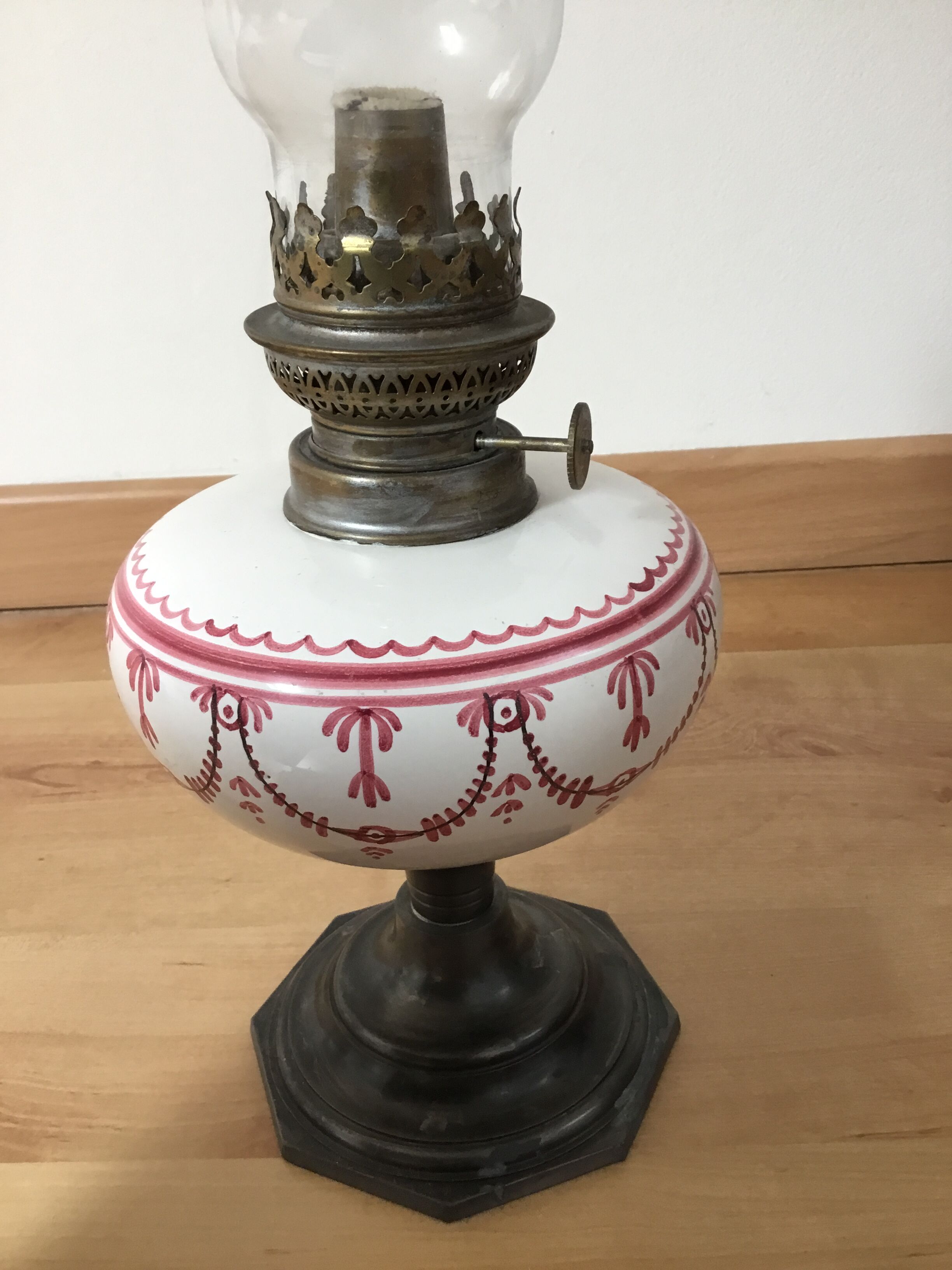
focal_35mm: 31
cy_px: 635
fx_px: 1137
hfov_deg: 45.4
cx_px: 476
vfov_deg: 58.4
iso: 80
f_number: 2.4
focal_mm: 3.3
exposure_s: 1/33
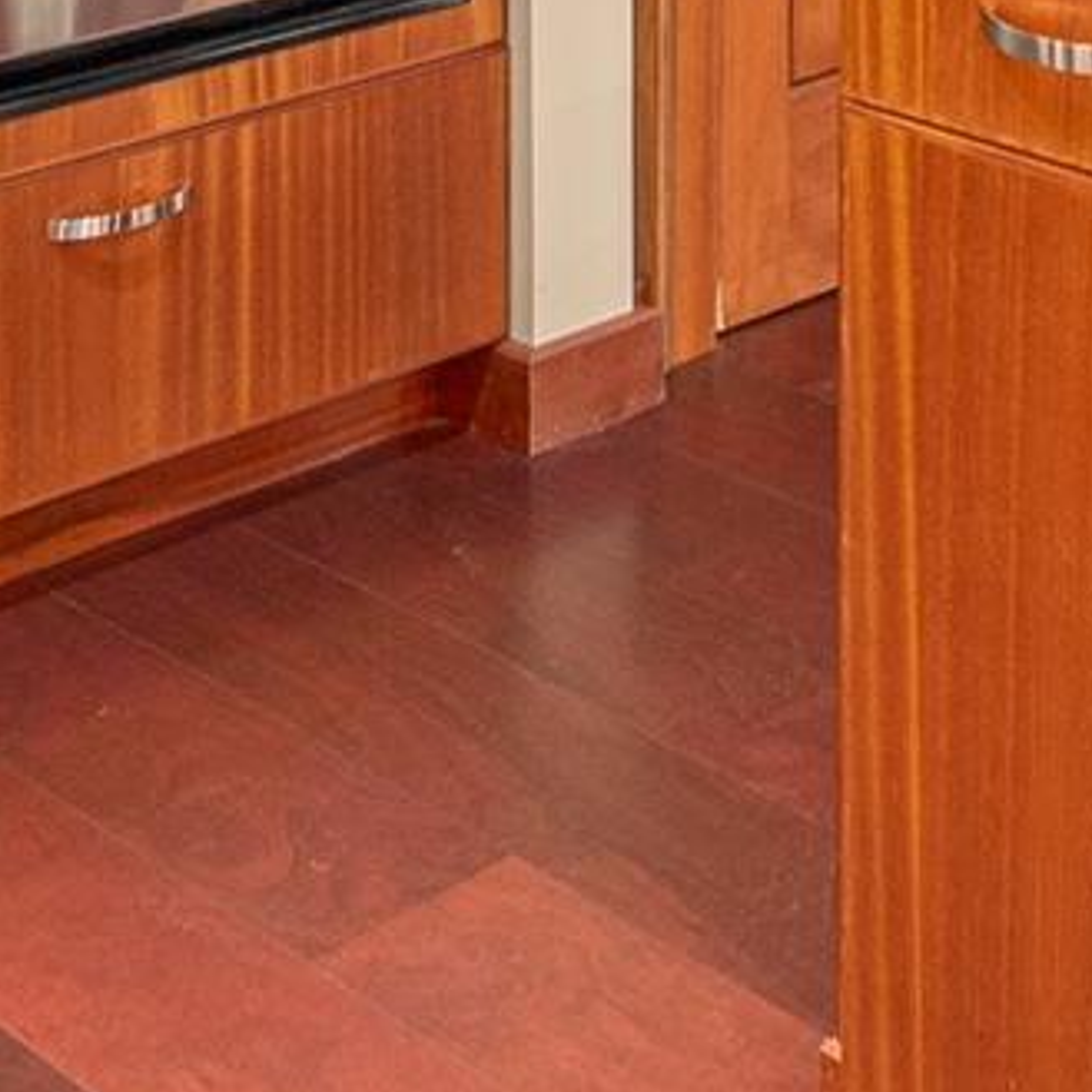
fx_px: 3212
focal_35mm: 90
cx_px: 1165
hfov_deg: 18.6
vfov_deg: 15.9
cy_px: -963
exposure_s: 1/60
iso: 320
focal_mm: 17
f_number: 7.1
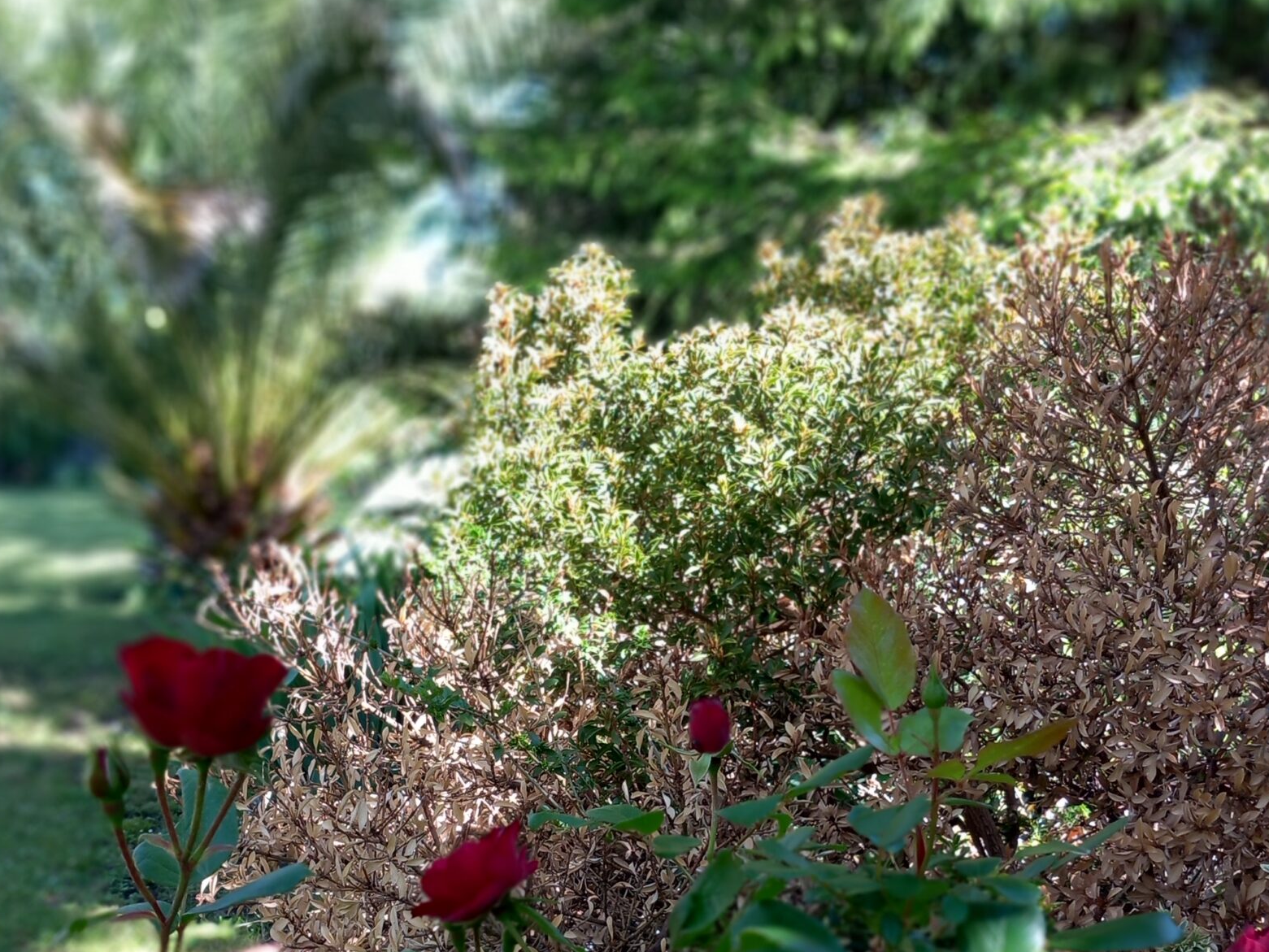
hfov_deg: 45.7
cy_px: 770
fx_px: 1503
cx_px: 551
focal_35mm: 41
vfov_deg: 34.0
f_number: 2
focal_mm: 4
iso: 32
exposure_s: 1/100
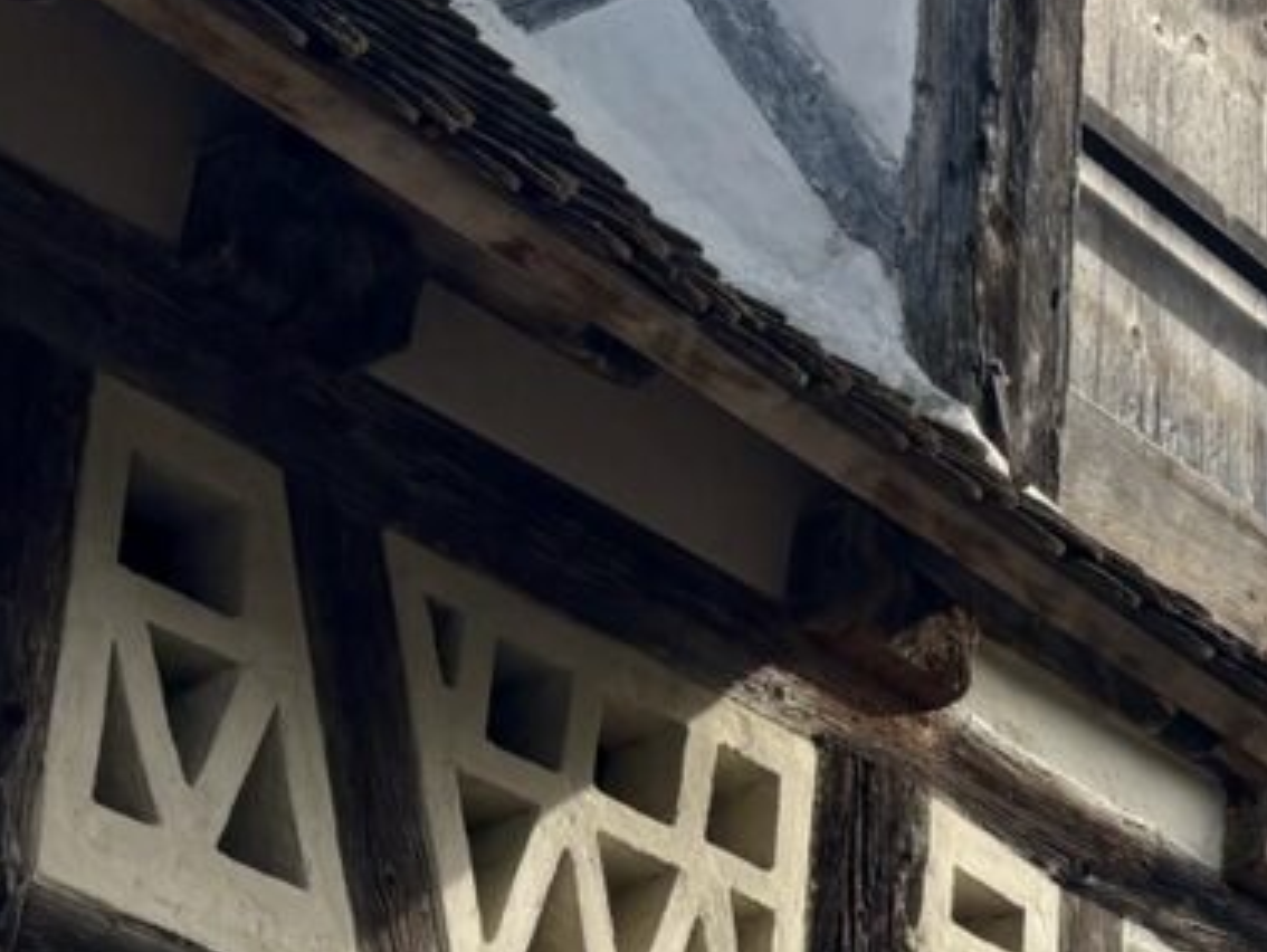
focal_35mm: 110
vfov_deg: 13.1
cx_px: 1656
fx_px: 4029
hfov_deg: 16.8
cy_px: 1207
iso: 50
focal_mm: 5.96
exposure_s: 1/3937
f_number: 1.6
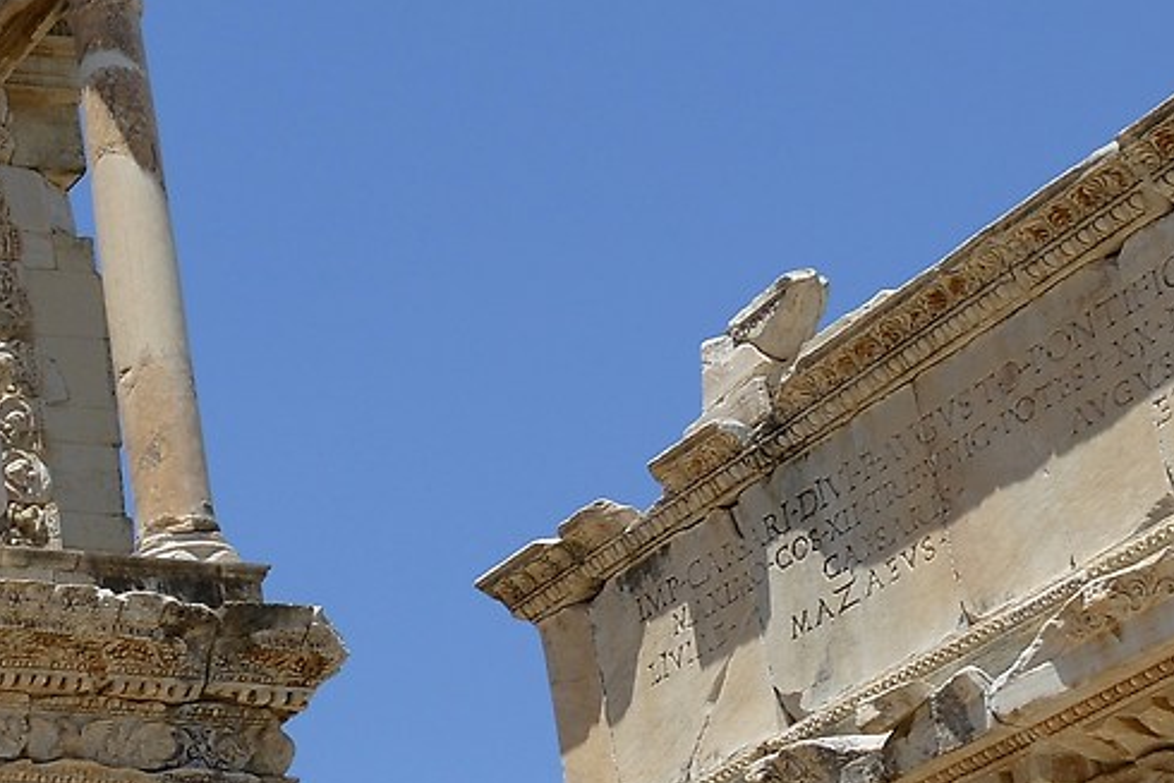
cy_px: 1028
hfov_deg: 16.4
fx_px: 3197
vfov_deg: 13.5
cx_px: -1102
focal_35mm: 98
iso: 125
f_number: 9
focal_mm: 20
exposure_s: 1/320
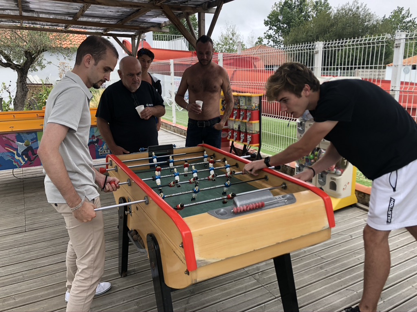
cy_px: 156
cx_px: 208
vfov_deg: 49.7
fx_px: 337
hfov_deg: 63.4
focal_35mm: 28
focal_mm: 4
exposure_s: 1/120
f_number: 1.8
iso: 25
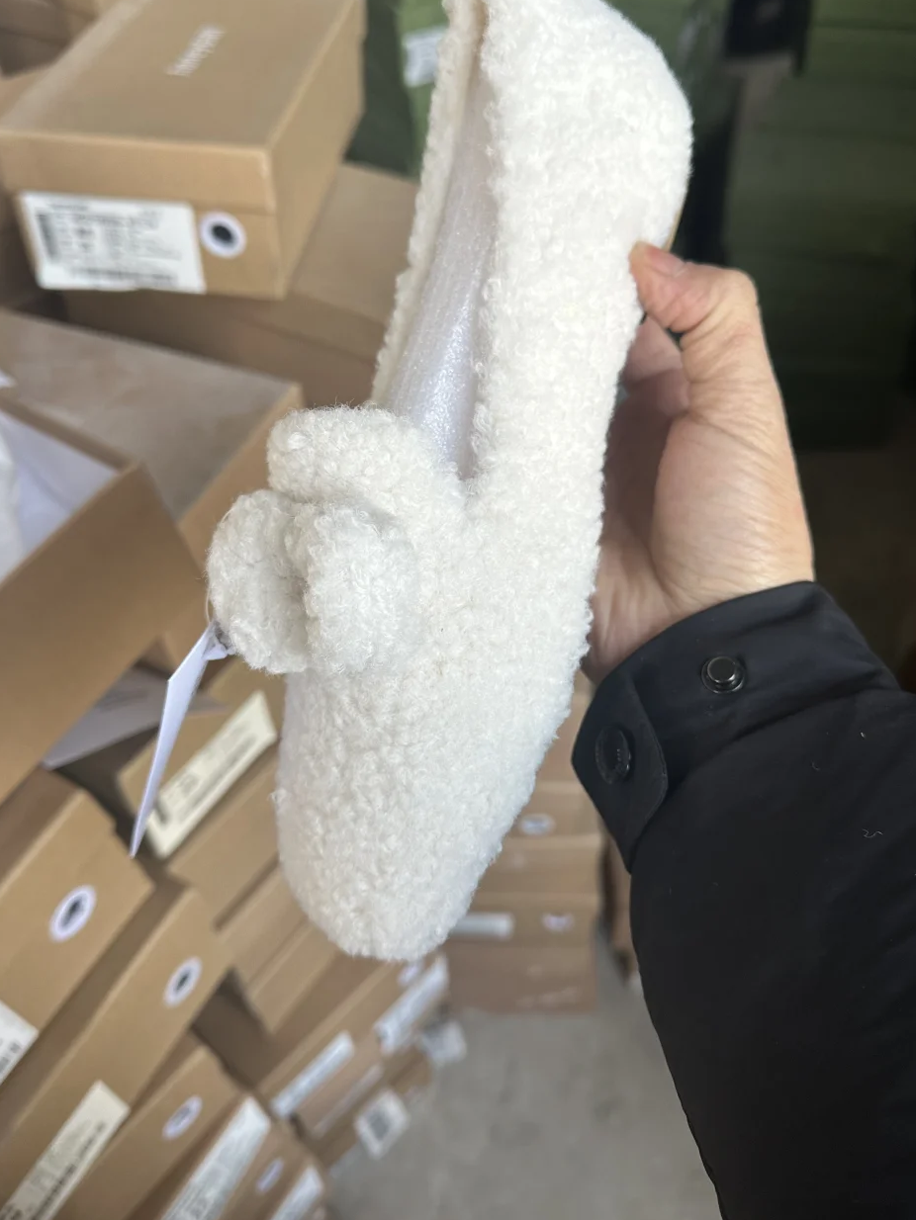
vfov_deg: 63.4
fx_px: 988
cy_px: 582
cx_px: 478
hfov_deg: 49.7
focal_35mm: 28
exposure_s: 1/121
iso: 125
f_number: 1.78
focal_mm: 6.86
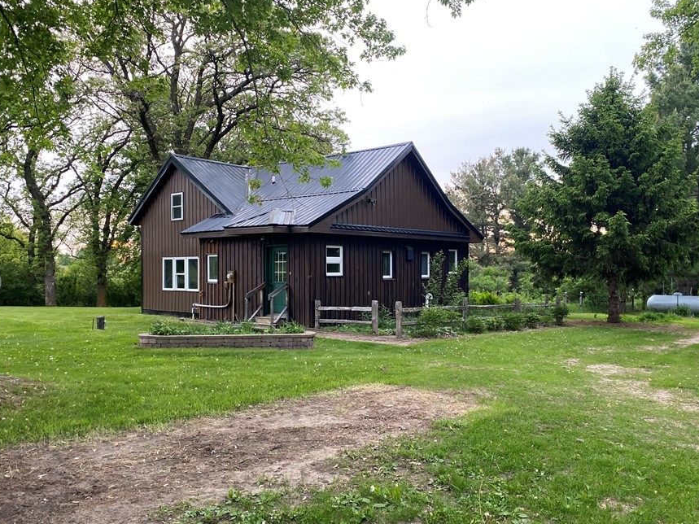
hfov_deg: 58.3
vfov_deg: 45.4
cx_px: 365
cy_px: 277
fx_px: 626
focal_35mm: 31
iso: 160
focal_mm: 4.25
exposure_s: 1/60
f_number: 1.8
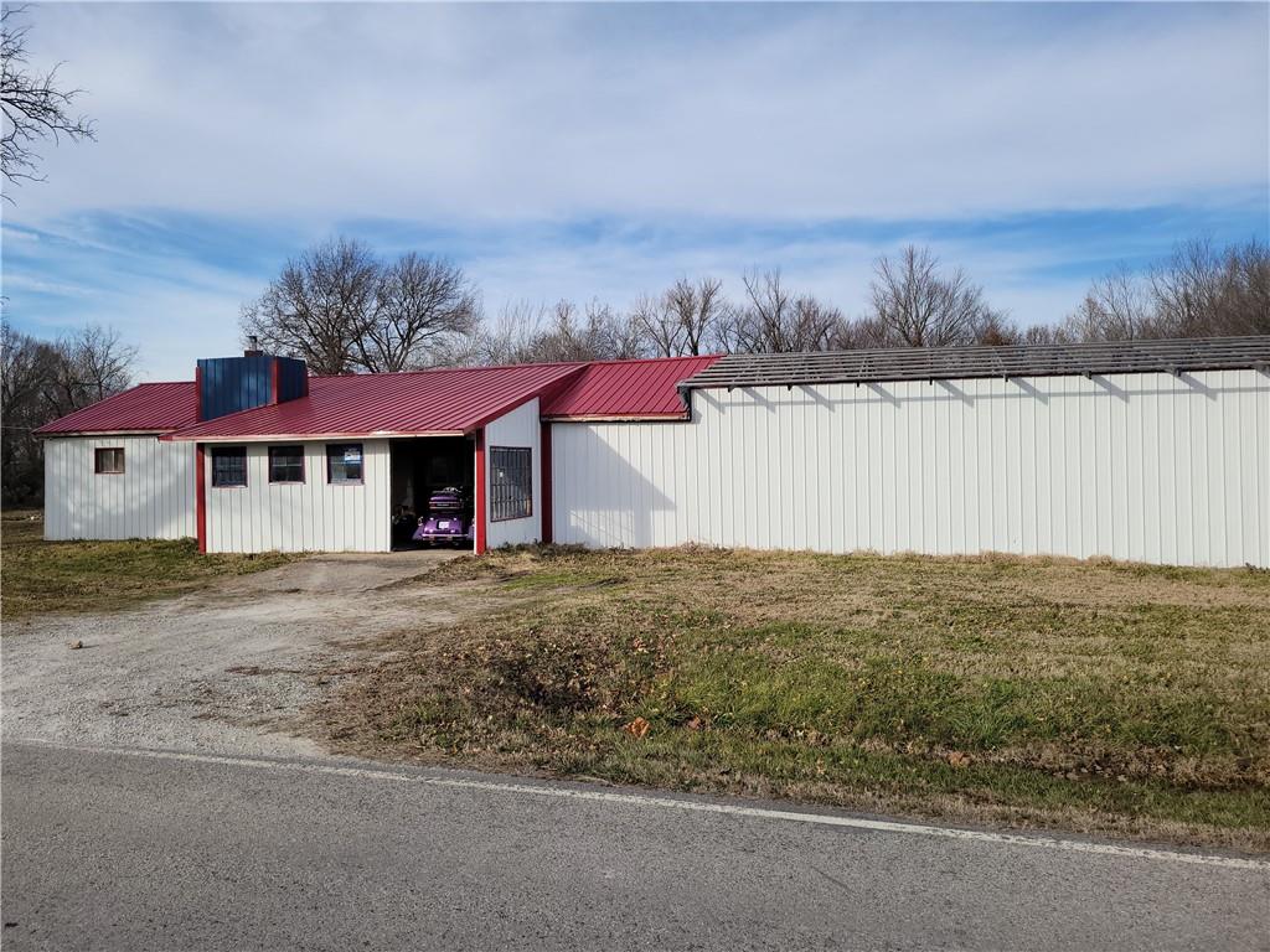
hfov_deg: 67.3
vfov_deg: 53.1
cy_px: 476
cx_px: 635
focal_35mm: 26
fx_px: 954
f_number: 1.8
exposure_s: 1/2105
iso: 40
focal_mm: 5.4
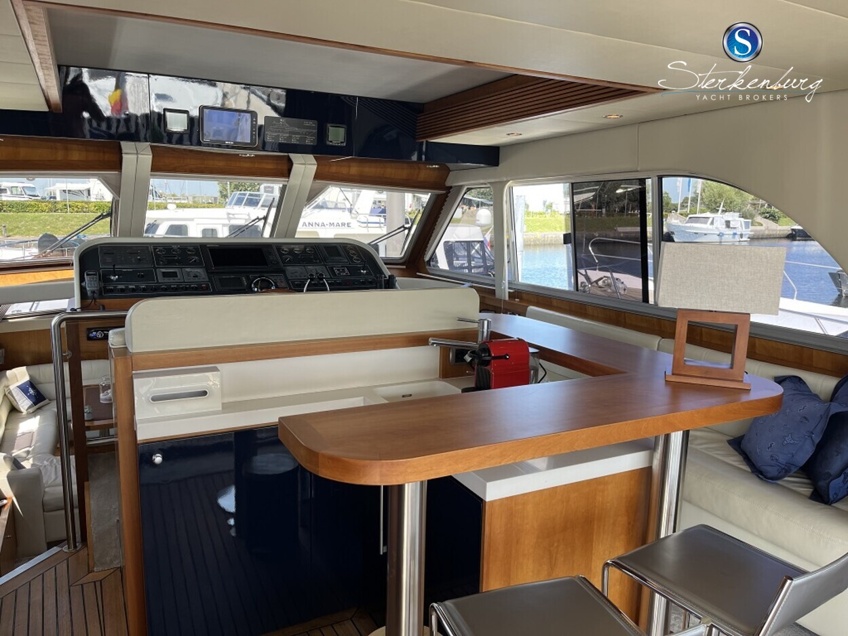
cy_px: 318
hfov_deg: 67.3
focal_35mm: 26
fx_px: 637
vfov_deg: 53.1
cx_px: 424
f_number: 1.6
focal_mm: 5.1
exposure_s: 1/178
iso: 40
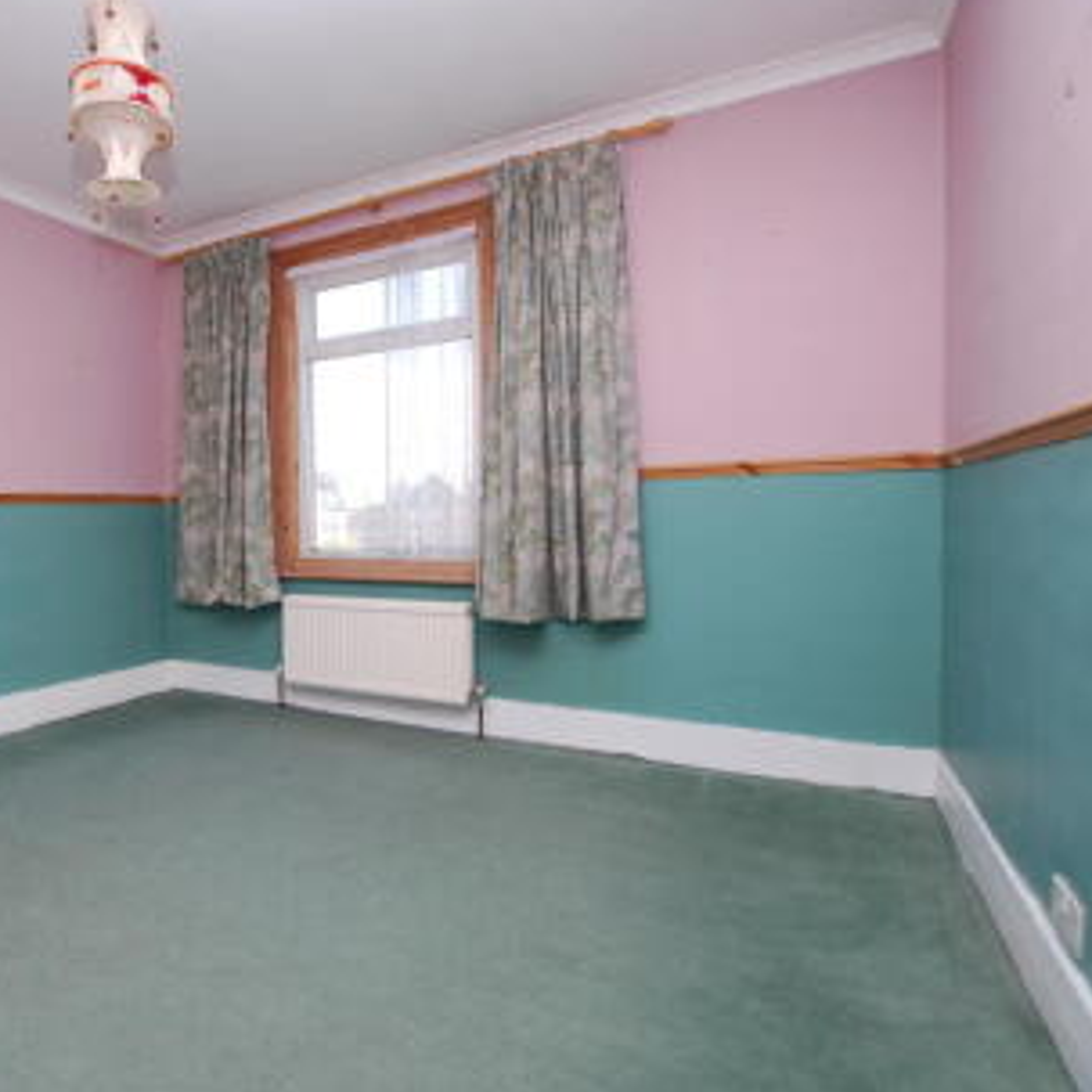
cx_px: 292
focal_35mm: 20
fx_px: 714
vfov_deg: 74.8
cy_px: 550
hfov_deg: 70.5
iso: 100
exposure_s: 1/60
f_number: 4
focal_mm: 10
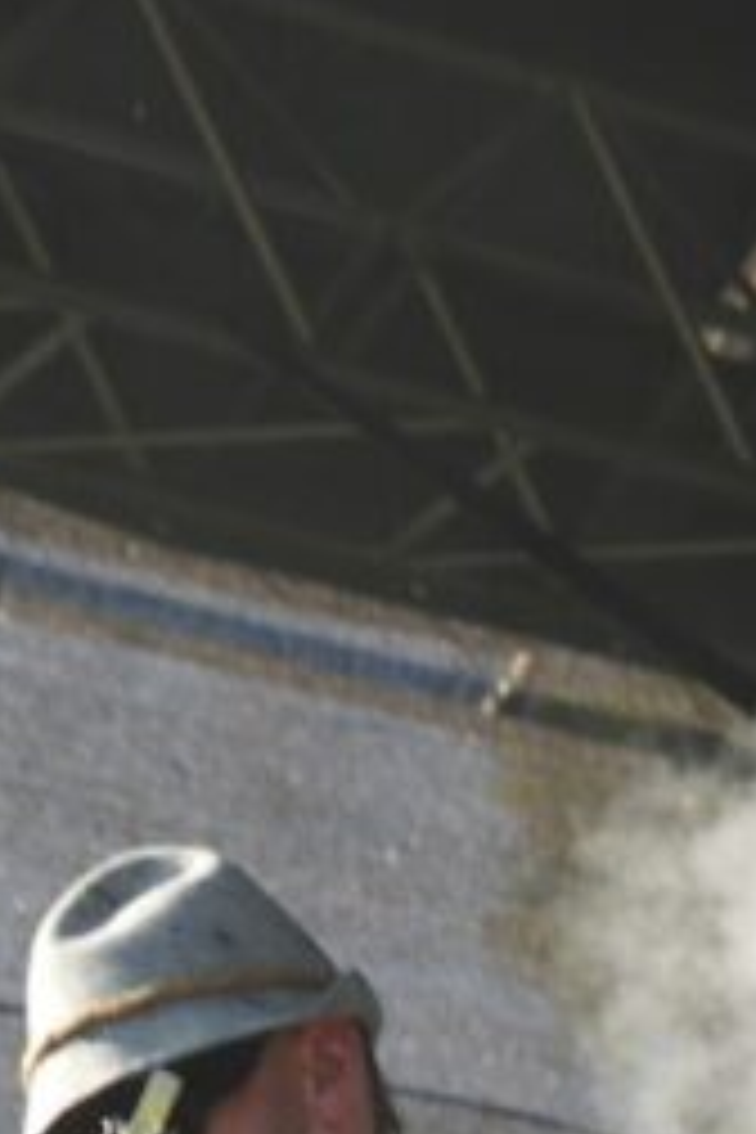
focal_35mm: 288
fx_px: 9071
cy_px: 2331
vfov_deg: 6.9
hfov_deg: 4.8
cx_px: 554
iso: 100
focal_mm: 42
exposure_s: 1/125
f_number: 5.6
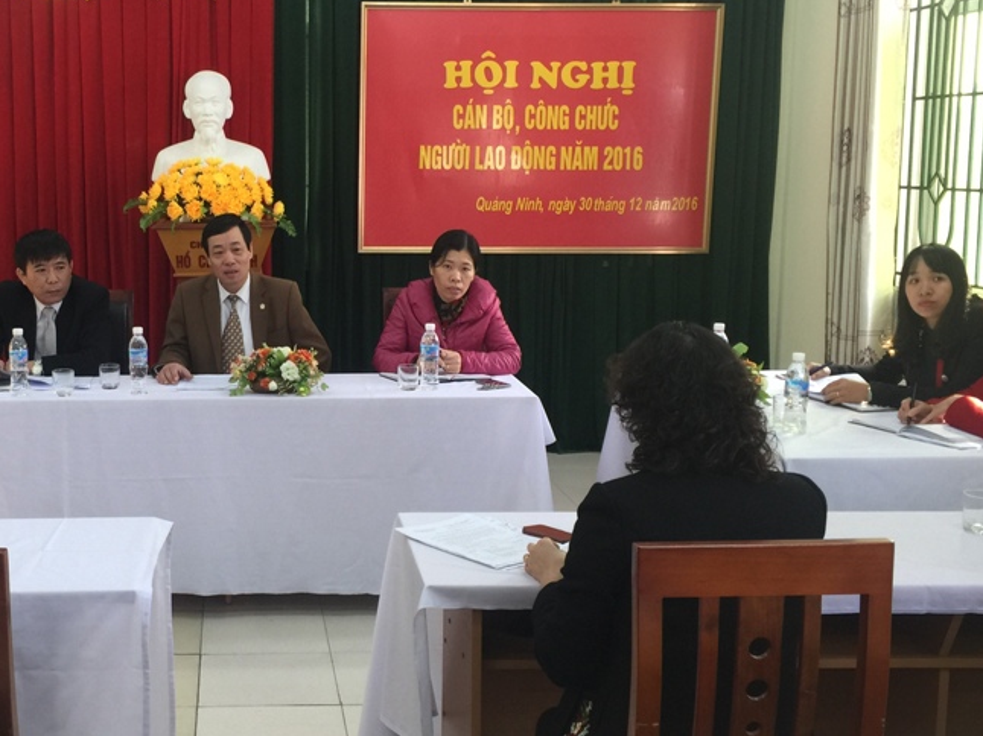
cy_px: 373
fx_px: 1306
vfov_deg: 31.5
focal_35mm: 46
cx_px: 280
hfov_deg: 40.4
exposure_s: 1/33
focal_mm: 4.15
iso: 40
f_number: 2.2
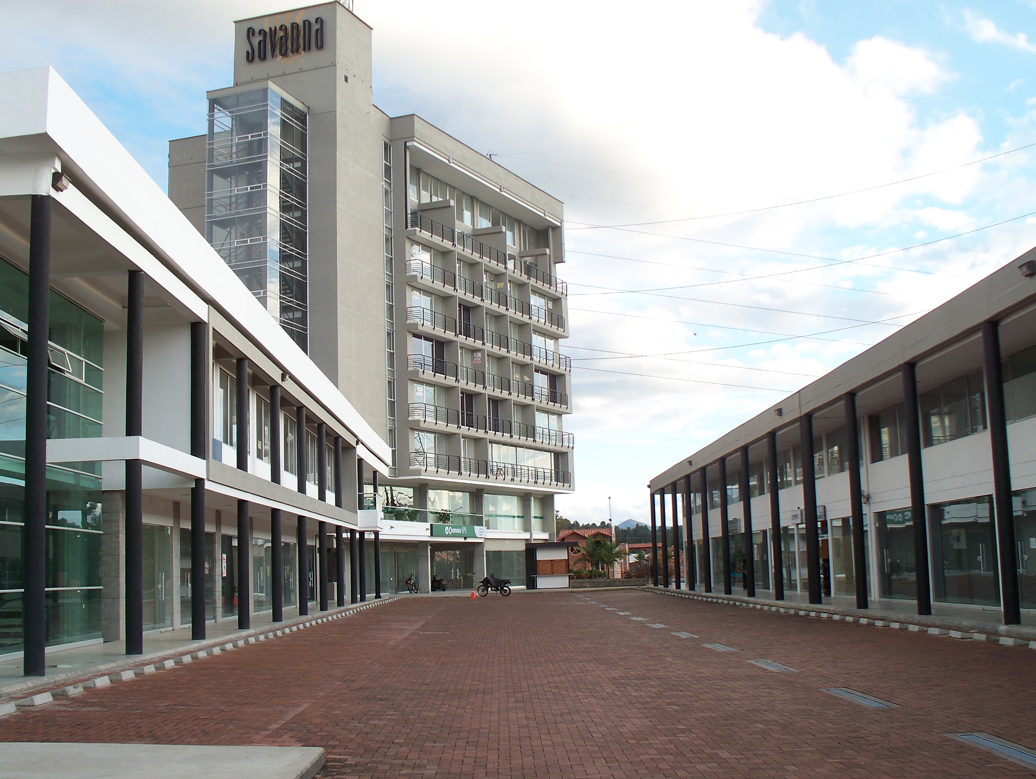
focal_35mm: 42
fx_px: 1258
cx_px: 482
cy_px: 363
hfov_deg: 44.7
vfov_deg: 34.4
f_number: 2.8
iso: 64
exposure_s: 1/200
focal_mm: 7.54
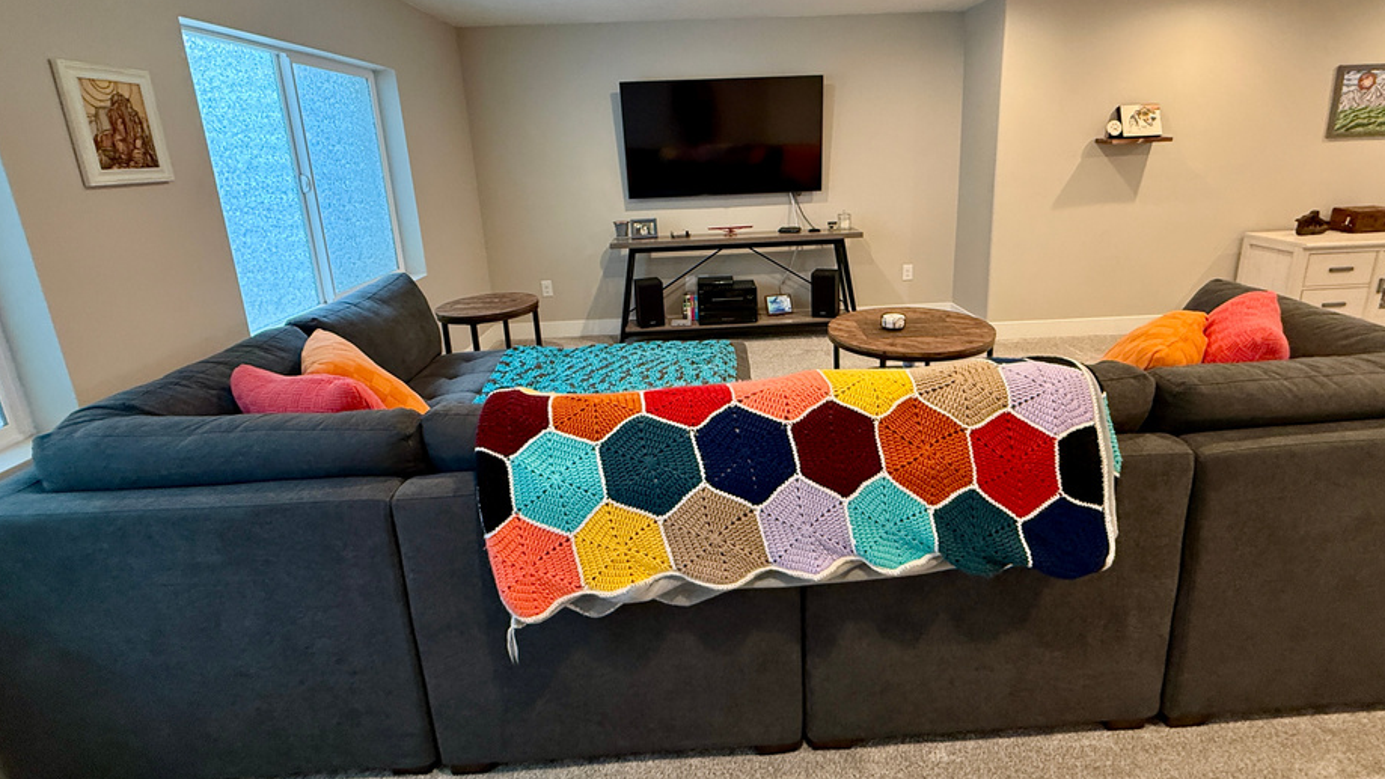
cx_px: 729
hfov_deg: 95.8
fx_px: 624
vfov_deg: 63.0
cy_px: 292
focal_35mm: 17
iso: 400
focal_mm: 2.22
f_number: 2.2
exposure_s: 1/60
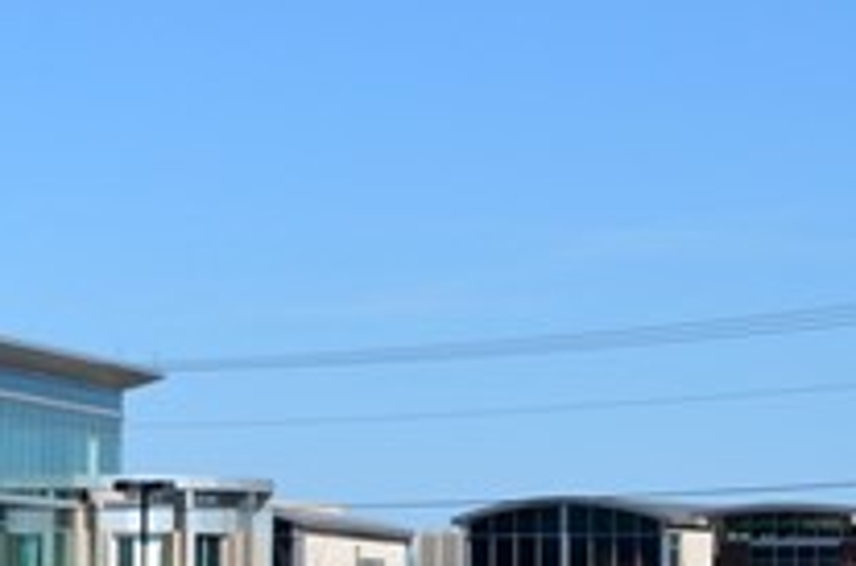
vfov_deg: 6.1
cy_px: 715
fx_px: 5243
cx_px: -709
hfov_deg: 8.9
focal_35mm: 221
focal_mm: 28
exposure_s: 1/320
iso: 100
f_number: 9
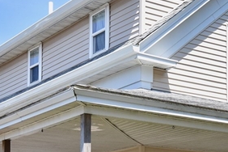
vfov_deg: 13.6
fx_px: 621
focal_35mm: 98
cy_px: 182
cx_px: 195
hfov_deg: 20.5
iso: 400
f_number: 8
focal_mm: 18
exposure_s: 1/500
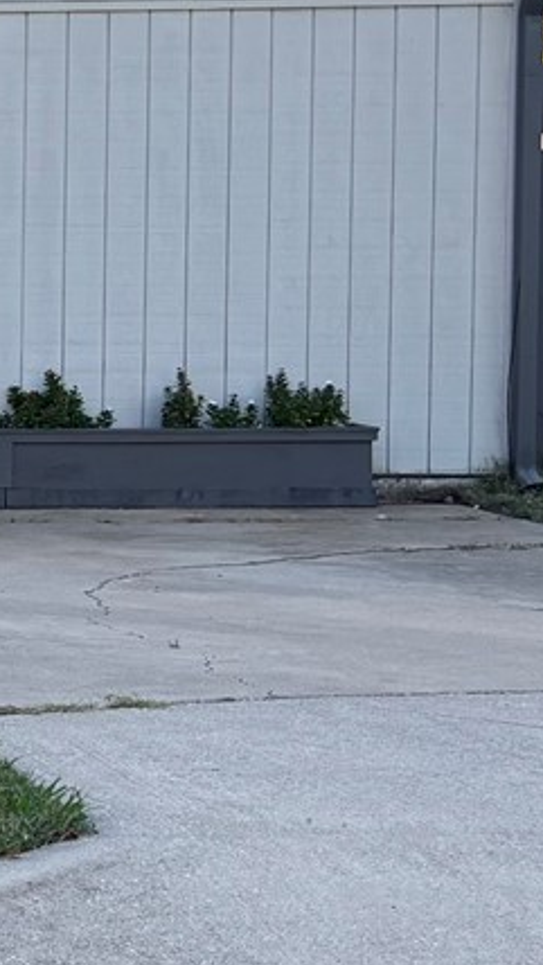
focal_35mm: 127
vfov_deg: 16.8
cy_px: 289
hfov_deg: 8.3
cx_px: -1016
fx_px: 3248
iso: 50
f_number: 1.6
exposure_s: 1/396
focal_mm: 5.96
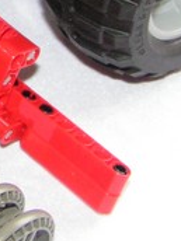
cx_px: -97
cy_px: -8
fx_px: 983
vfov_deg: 13.8
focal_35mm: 141
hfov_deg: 10.2
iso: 200
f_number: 2.8
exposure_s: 1/40
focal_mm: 5.8
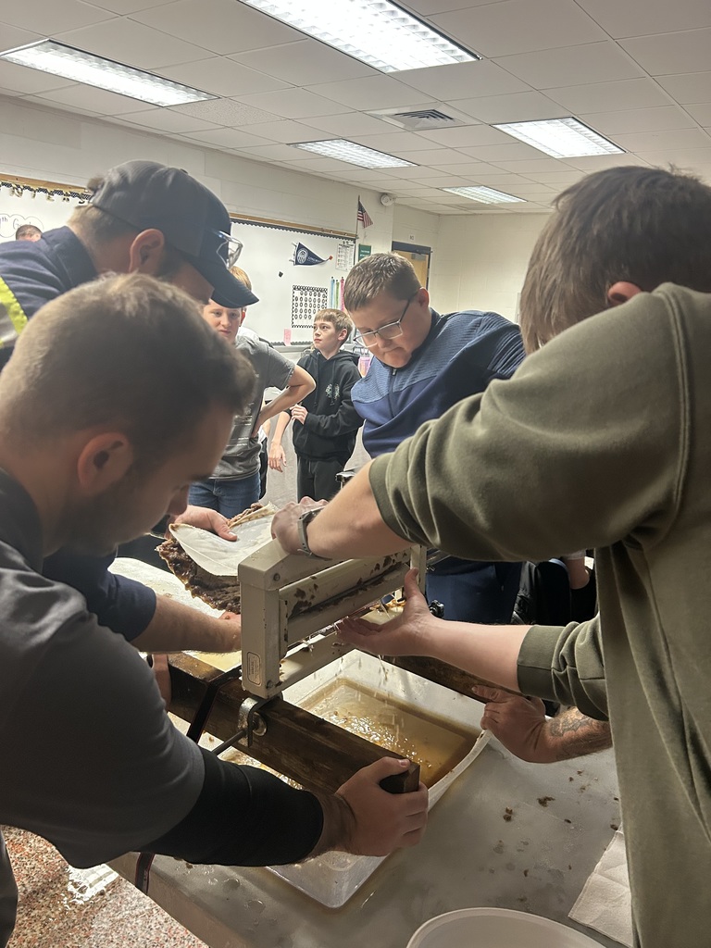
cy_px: 474
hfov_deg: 53.1
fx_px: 712
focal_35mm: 26
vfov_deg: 67.3
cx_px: 356
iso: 320
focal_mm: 5.7
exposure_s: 1/60
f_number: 1.5
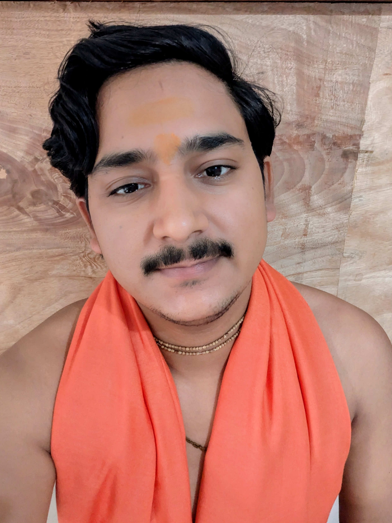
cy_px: 249
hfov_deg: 61.1
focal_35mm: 22
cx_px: 199
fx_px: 332
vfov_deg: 76.3
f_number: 2.2
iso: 471
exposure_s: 1/33.3
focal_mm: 2.74
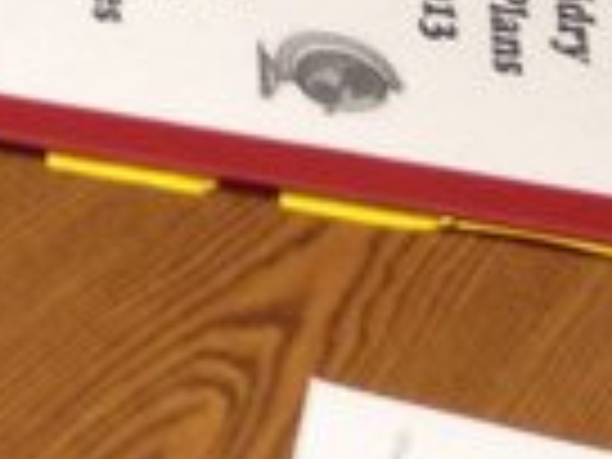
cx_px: -1580
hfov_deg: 6.5
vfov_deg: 5.4
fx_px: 4650
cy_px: -770
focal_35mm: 263
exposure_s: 1/24
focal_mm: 4.28
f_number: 2.4
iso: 50
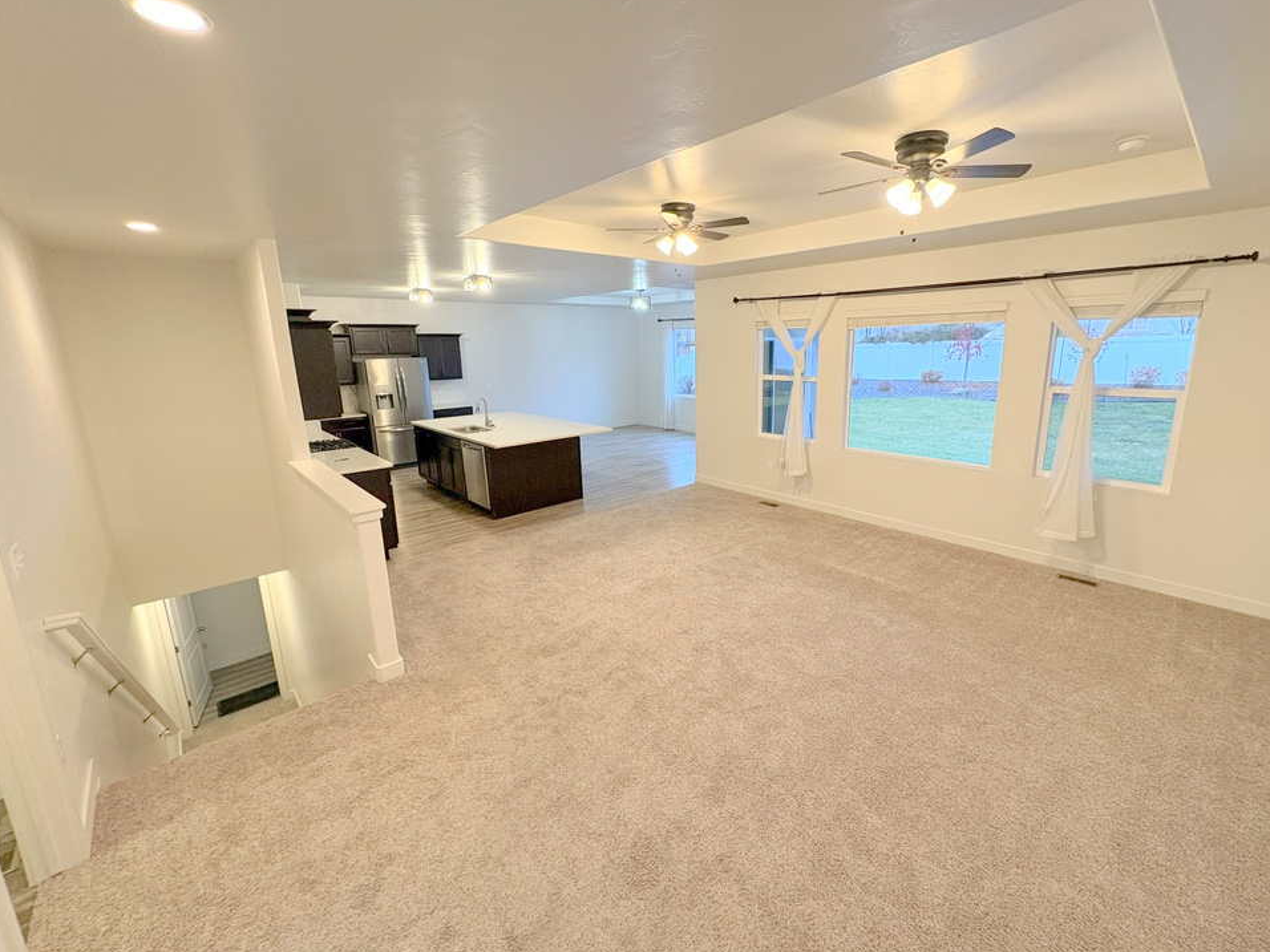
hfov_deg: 98.0
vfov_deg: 81.7
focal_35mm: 15
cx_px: 675
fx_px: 550
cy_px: 458
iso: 250
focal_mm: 2.22
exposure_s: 1/60
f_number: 2.2
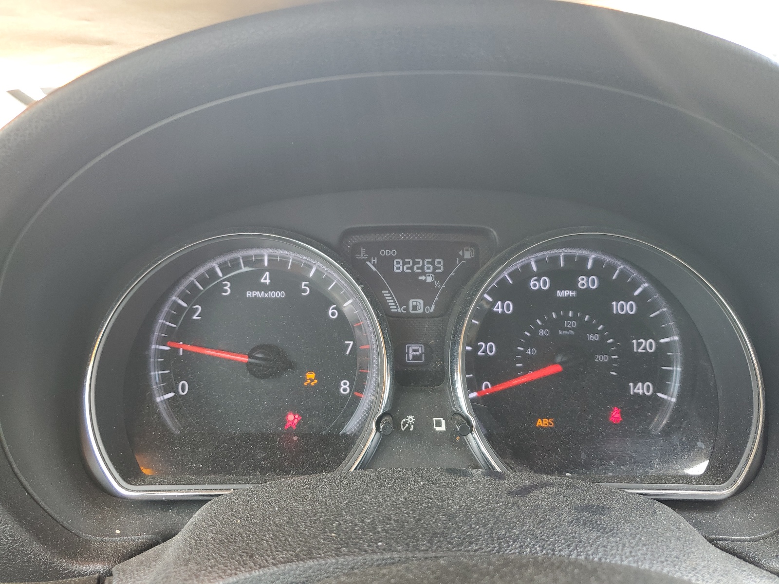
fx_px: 585
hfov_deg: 67.3
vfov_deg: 53.1
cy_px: 292
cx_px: 390
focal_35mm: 26
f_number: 1.5
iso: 52
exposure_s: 1/60.2
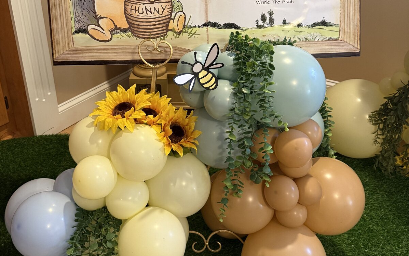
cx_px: 204
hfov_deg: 56.7
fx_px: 379
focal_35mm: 34
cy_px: 80
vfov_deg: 36.8
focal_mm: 6.76
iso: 400
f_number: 1.78
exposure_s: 1/60
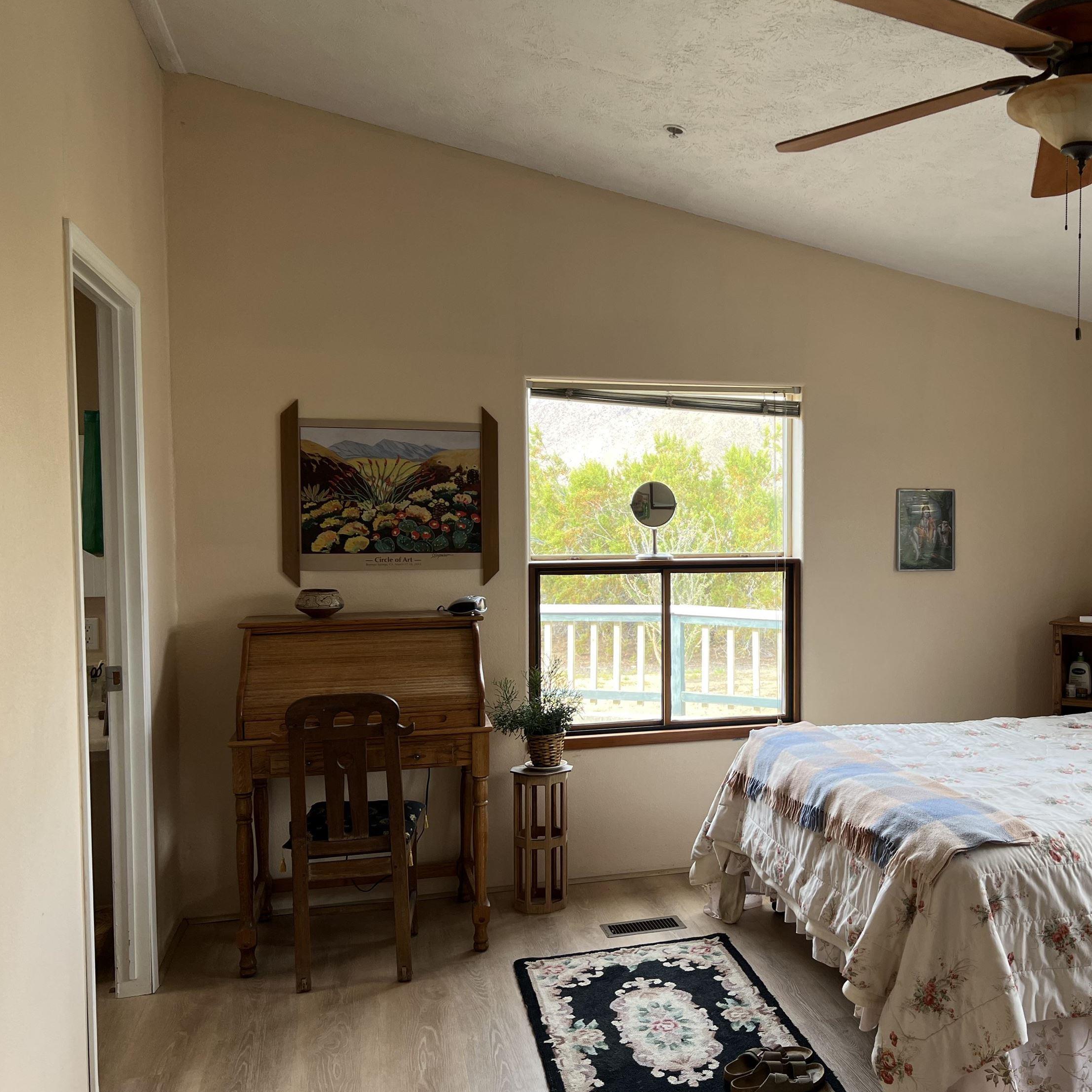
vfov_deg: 51.1
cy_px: 544
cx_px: 720
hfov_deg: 50.3
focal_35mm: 32
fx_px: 1142
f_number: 1.5
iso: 50
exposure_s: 1/120
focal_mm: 5.7
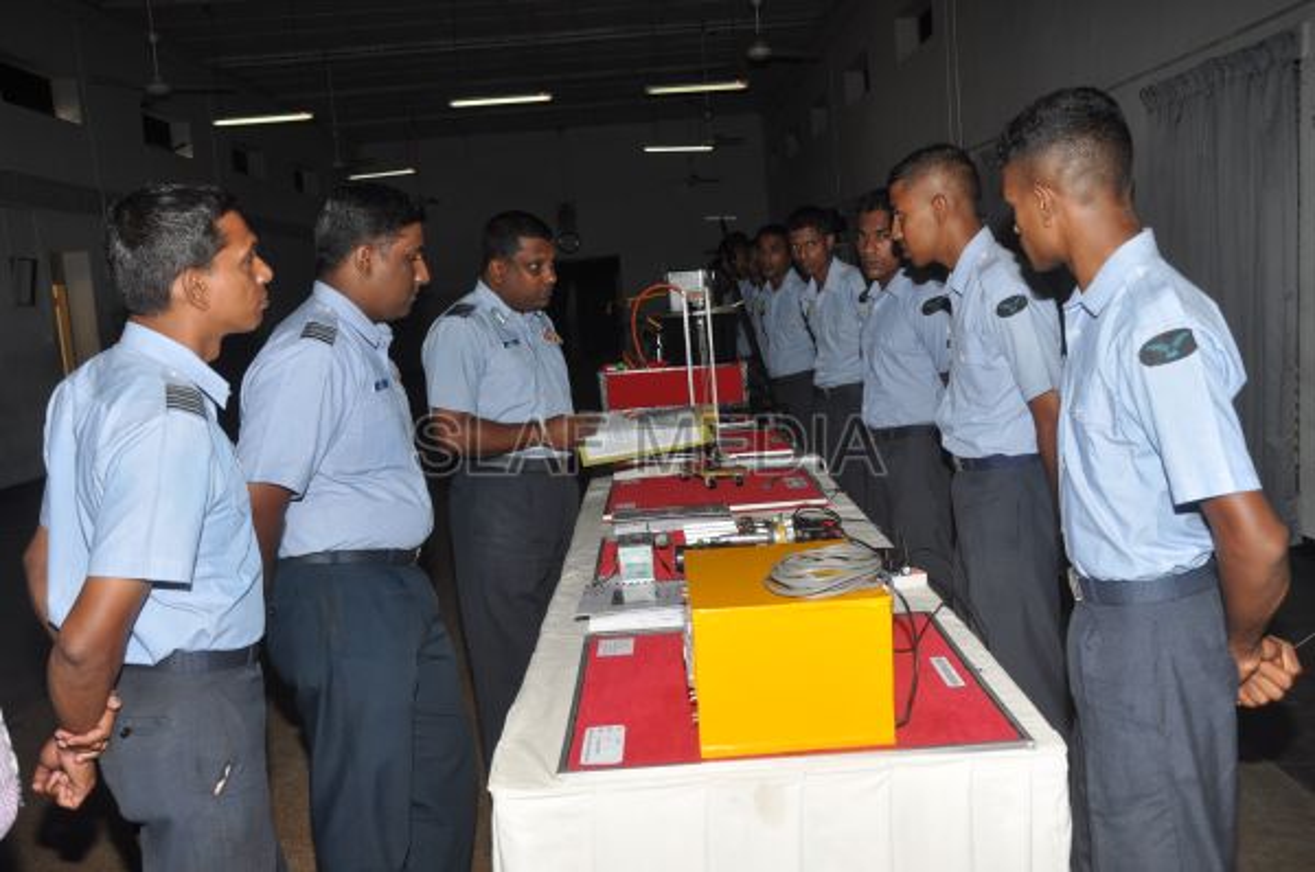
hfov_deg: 57.3
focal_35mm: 33
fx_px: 1203
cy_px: 436
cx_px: 658
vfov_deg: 39.8
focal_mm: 22
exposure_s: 1/125
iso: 200
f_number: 7.1
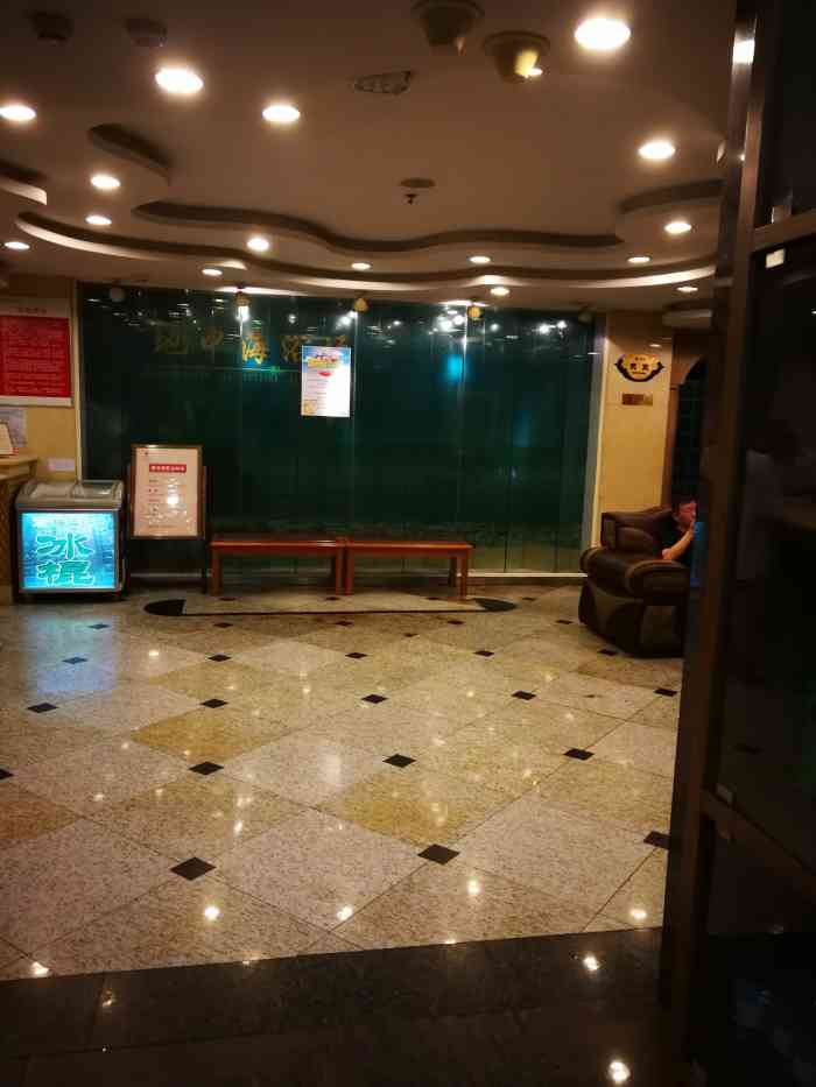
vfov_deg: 65.3
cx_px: 408
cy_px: 544
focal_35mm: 27
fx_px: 848
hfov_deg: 51.4
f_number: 2.2
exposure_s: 1/33.3
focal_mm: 3.95
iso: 400
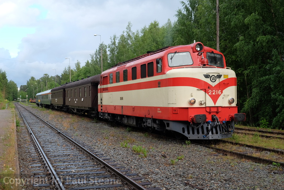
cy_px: 95
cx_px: 142
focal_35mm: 49
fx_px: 387
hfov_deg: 40.3
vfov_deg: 27.5
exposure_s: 1/125
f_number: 5
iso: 200
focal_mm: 32.9
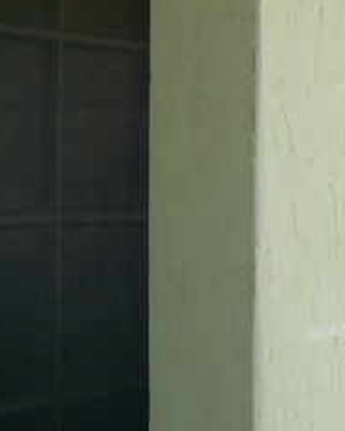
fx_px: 1557
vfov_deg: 15.8
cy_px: 176
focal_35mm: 122
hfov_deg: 12.1
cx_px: 495
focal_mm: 6.3
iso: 80
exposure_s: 1/200
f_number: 2.8
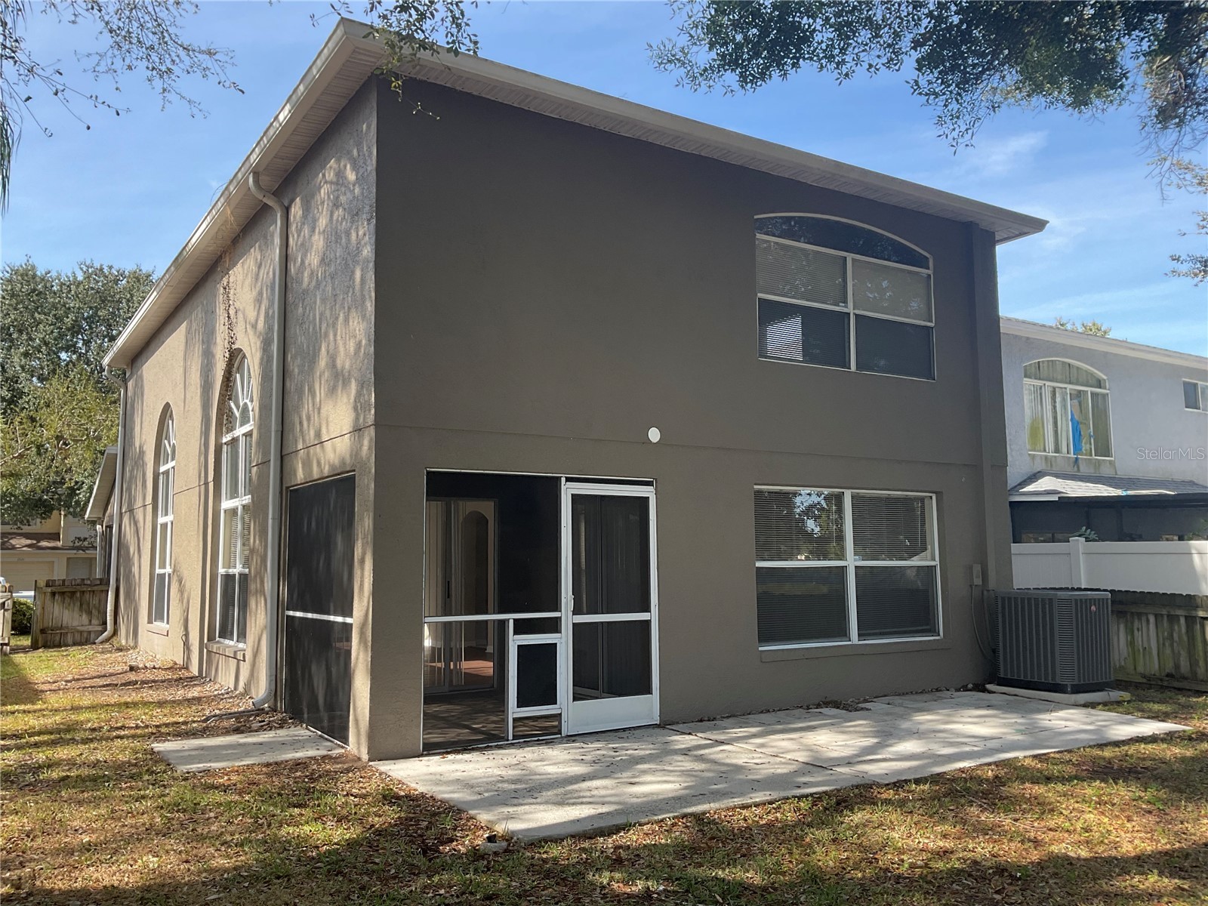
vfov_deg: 48.2
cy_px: 453
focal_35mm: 29
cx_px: 604
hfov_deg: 61.7
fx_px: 1012
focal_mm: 3
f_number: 1.8
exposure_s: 1/412
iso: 16
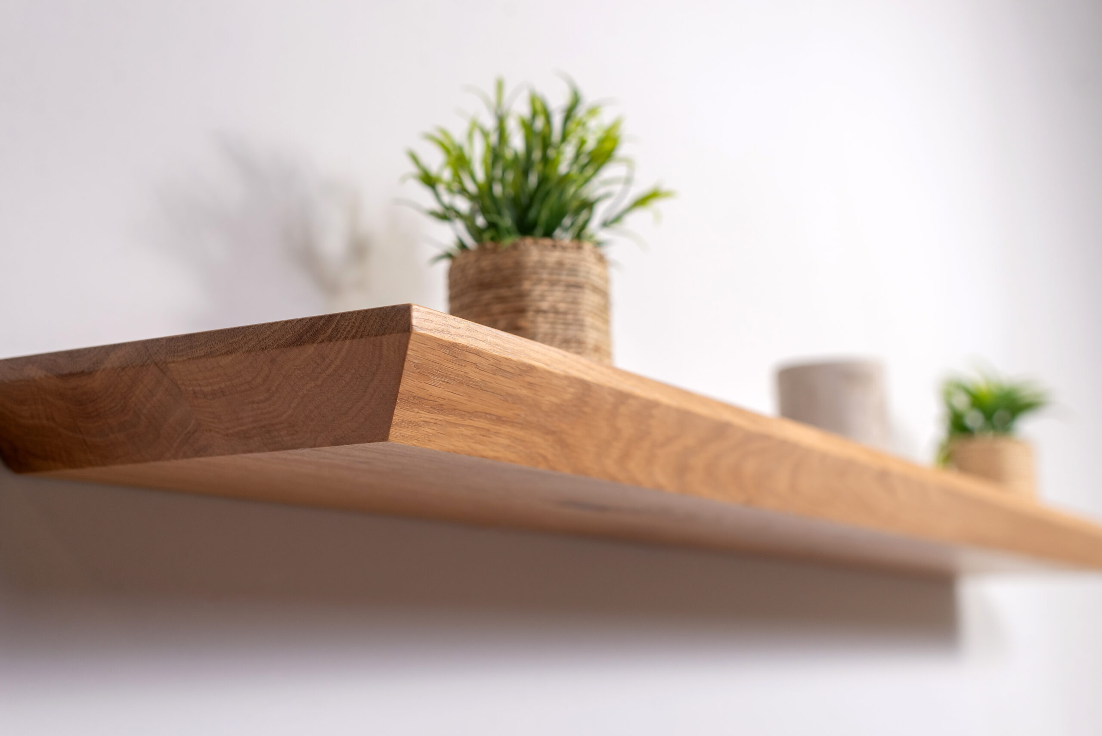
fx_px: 1531
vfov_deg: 27.0
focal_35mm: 50
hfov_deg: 39.6
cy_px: 368
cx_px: 551
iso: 250
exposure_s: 1/125
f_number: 5
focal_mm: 50
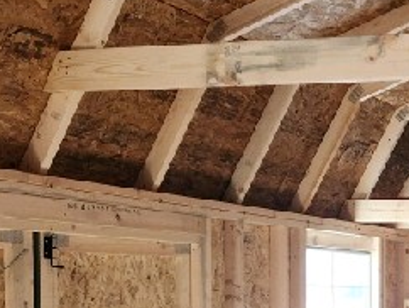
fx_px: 899
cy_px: 354
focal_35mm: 76
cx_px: 566
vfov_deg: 18.5
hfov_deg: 22.3
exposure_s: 1/60.2
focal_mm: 5.4
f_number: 1.8
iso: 64
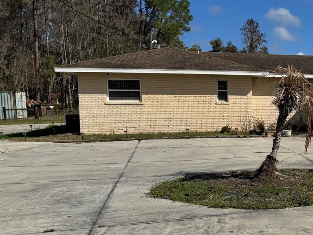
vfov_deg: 29.0
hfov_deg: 34.5
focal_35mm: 50
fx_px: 452
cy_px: 145
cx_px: 317
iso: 80
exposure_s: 1/9009
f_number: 1.78
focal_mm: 6.76
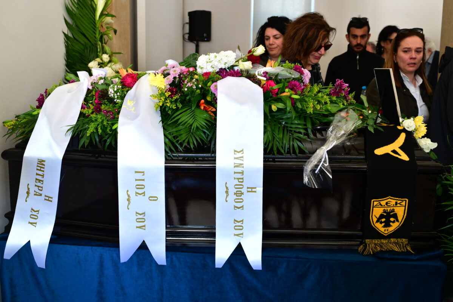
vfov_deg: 33.4
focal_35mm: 40
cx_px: 226
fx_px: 503
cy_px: 151
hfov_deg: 48.5
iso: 3200
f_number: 5
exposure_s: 1/160
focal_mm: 40
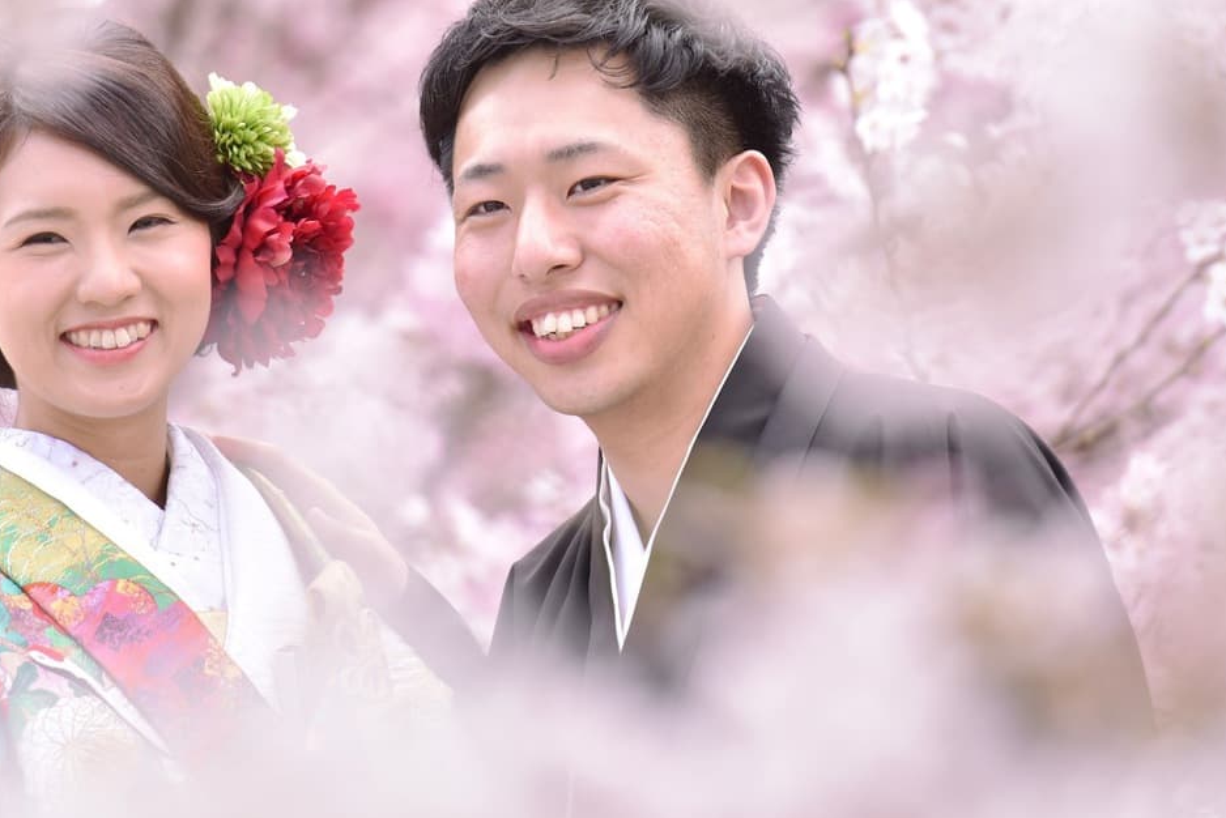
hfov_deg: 4.8
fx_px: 14648
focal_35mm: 430
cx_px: 555
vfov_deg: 3.2
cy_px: 228
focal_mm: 280
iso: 800
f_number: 4
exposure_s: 1/1250
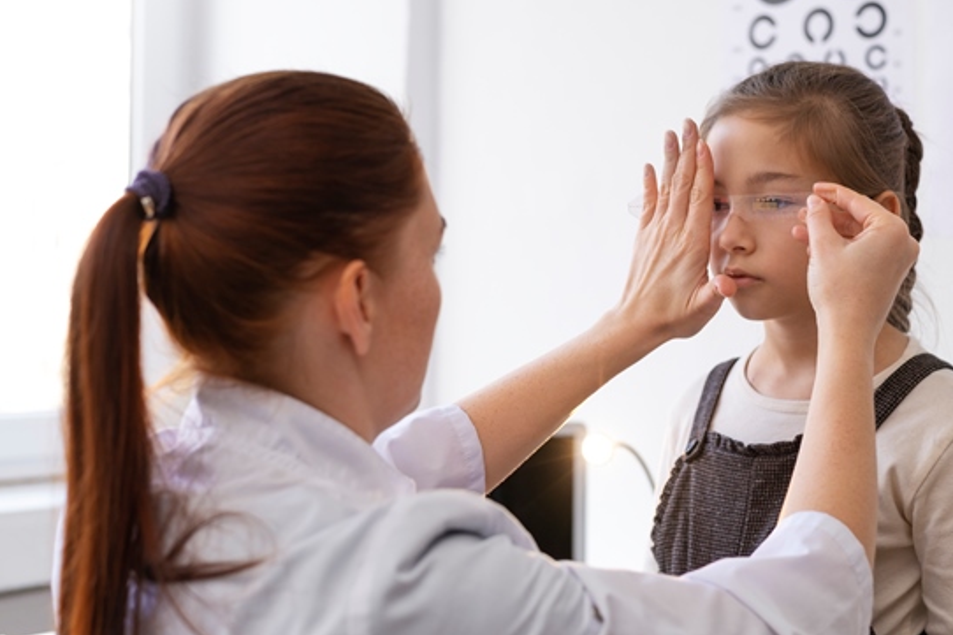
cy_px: 267
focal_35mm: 59
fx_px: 1561
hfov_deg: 33.9
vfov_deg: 23.0
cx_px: 531
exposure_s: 1/160
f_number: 3.5
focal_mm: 50
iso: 400
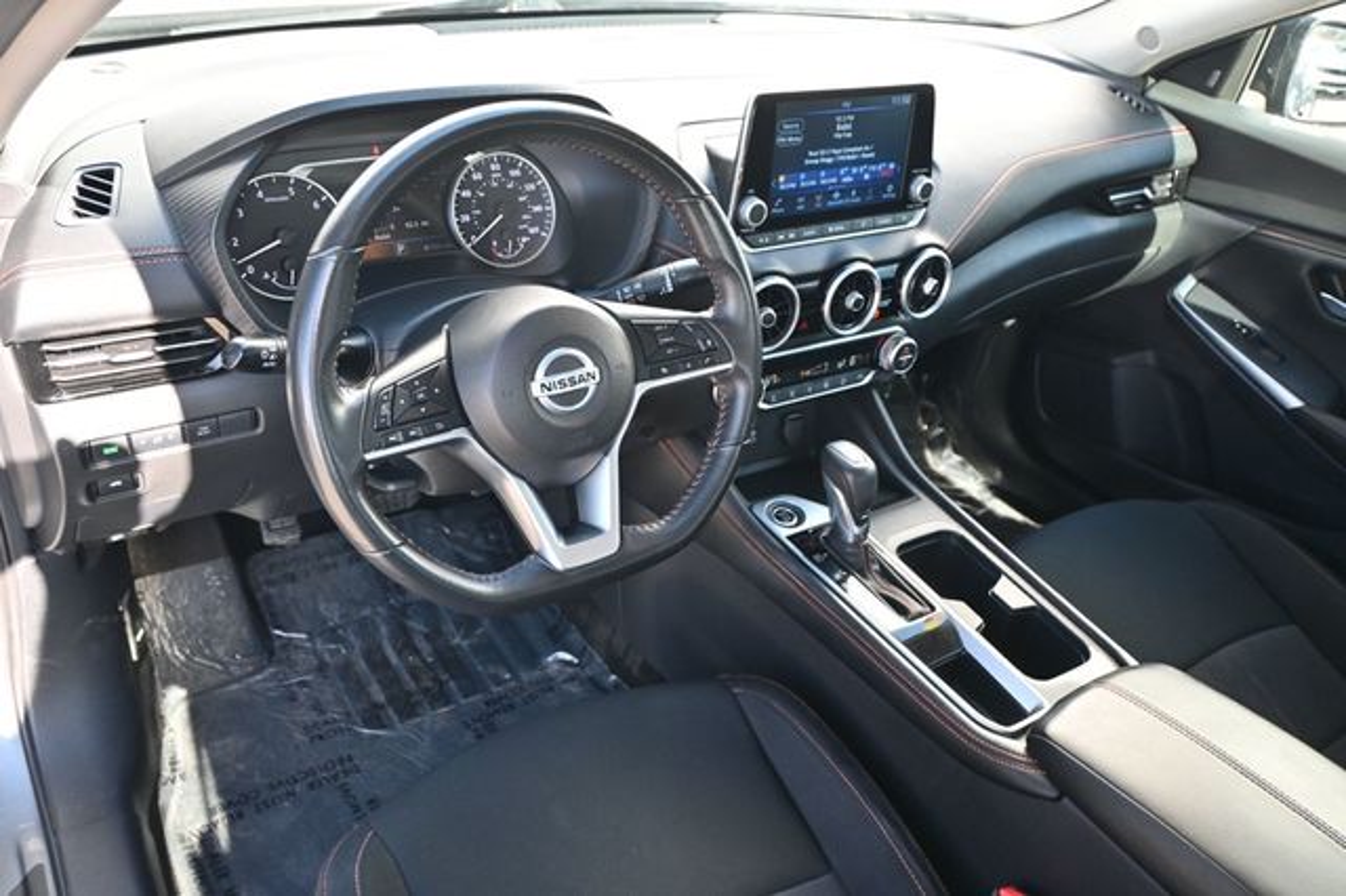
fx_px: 1093
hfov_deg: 63.2
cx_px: 673
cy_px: 448
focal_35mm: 29
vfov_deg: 44.6
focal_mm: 19.5
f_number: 3.8
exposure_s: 1/125
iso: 450
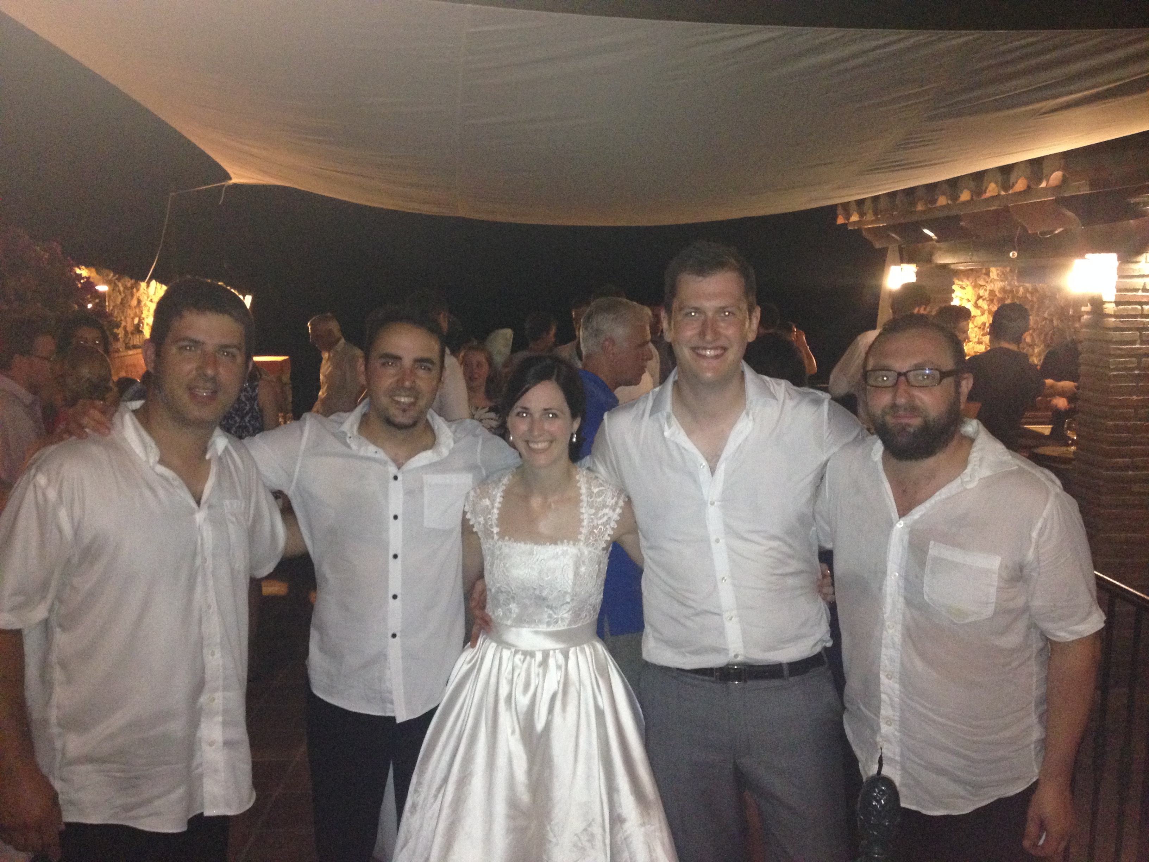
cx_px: 574
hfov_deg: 52.6
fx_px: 1162
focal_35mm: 35
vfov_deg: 40.7
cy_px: 431
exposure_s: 1/16
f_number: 2.4
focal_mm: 4.28
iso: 320
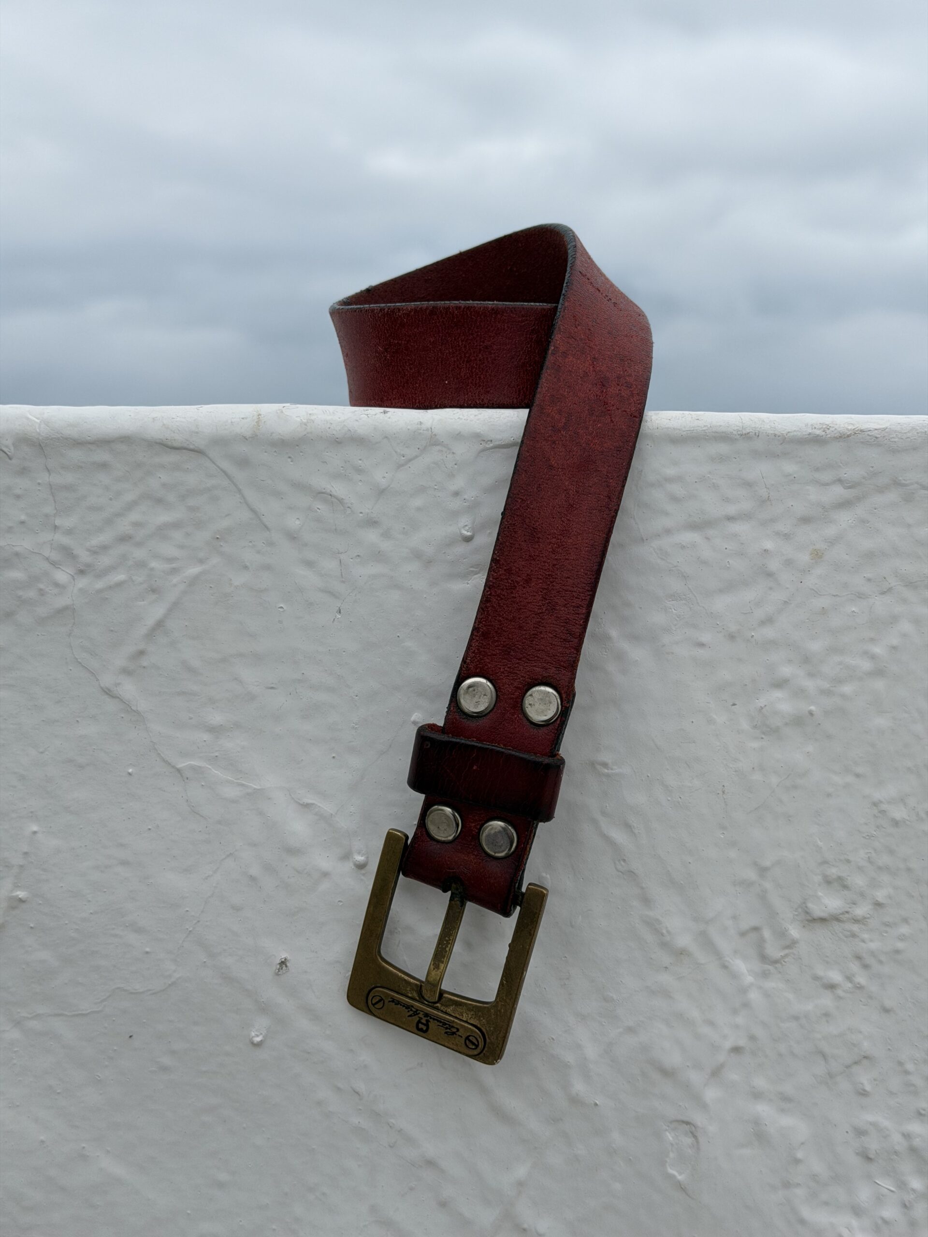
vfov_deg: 39.7
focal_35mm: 48
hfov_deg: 30.3
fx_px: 1716
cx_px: 464
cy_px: 618
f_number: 1.78
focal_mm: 6.76
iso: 64
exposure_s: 1/3096
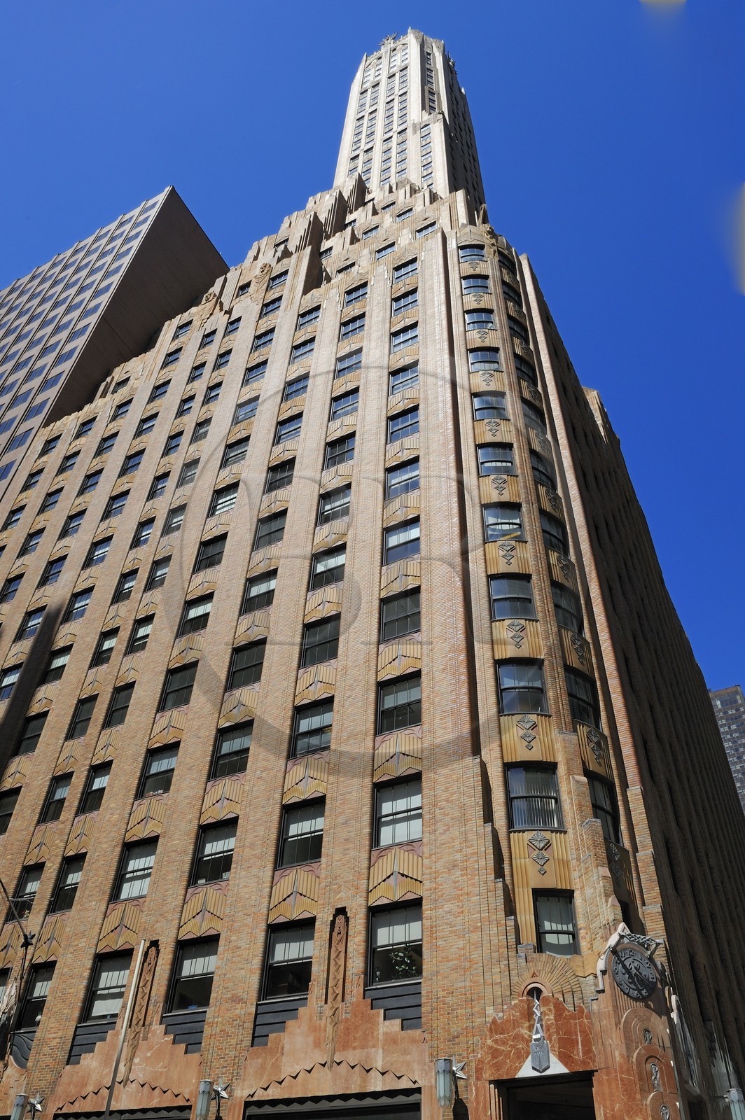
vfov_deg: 73.8
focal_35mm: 24
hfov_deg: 53.1
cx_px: 372
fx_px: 746
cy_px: 560
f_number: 14
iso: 200
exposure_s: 1/200
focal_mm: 24
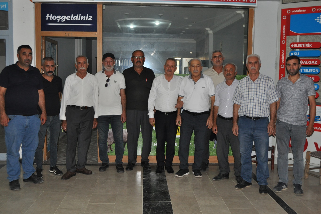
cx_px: 160
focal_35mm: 39
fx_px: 348
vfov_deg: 34.2
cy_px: 107
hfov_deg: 49.6
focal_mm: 26
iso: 800
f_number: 4
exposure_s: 1/60
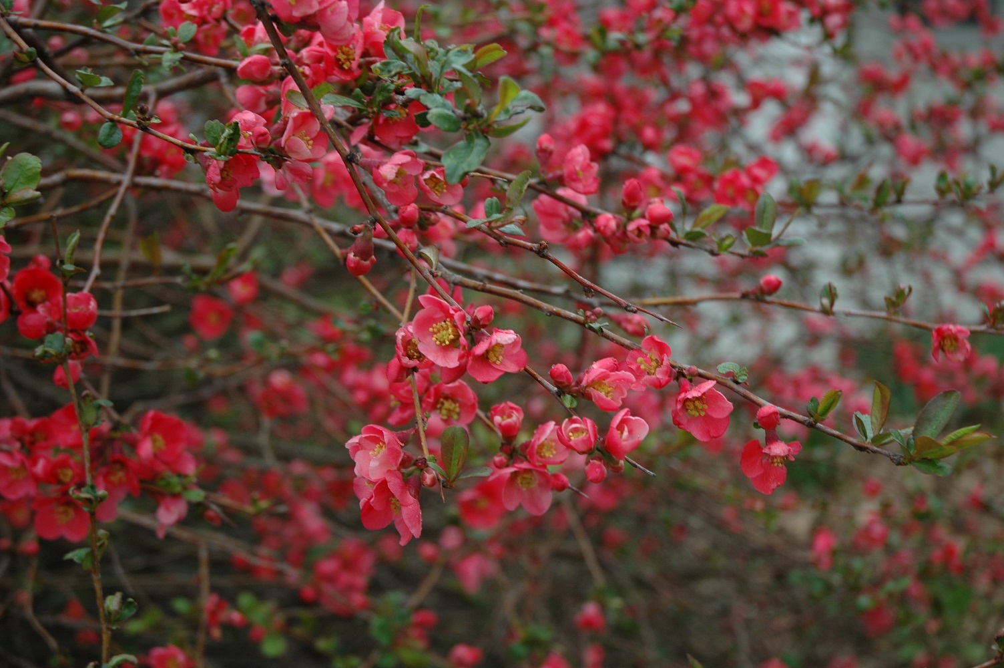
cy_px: 334
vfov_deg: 20.6
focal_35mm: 66
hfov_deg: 30.5
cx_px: 502
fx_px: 1839
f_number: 4.5
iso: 200
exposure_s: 1/50
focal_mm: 44
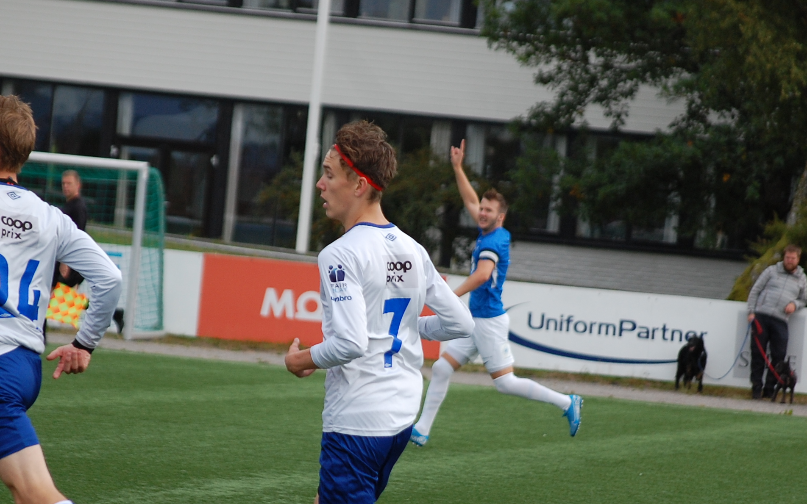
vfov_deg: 4.7
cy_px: 335
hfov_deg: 7.5
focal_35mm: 280
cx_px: 375
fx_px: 6158
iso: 360
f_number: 4.8
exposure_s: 1/1000
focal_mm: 116
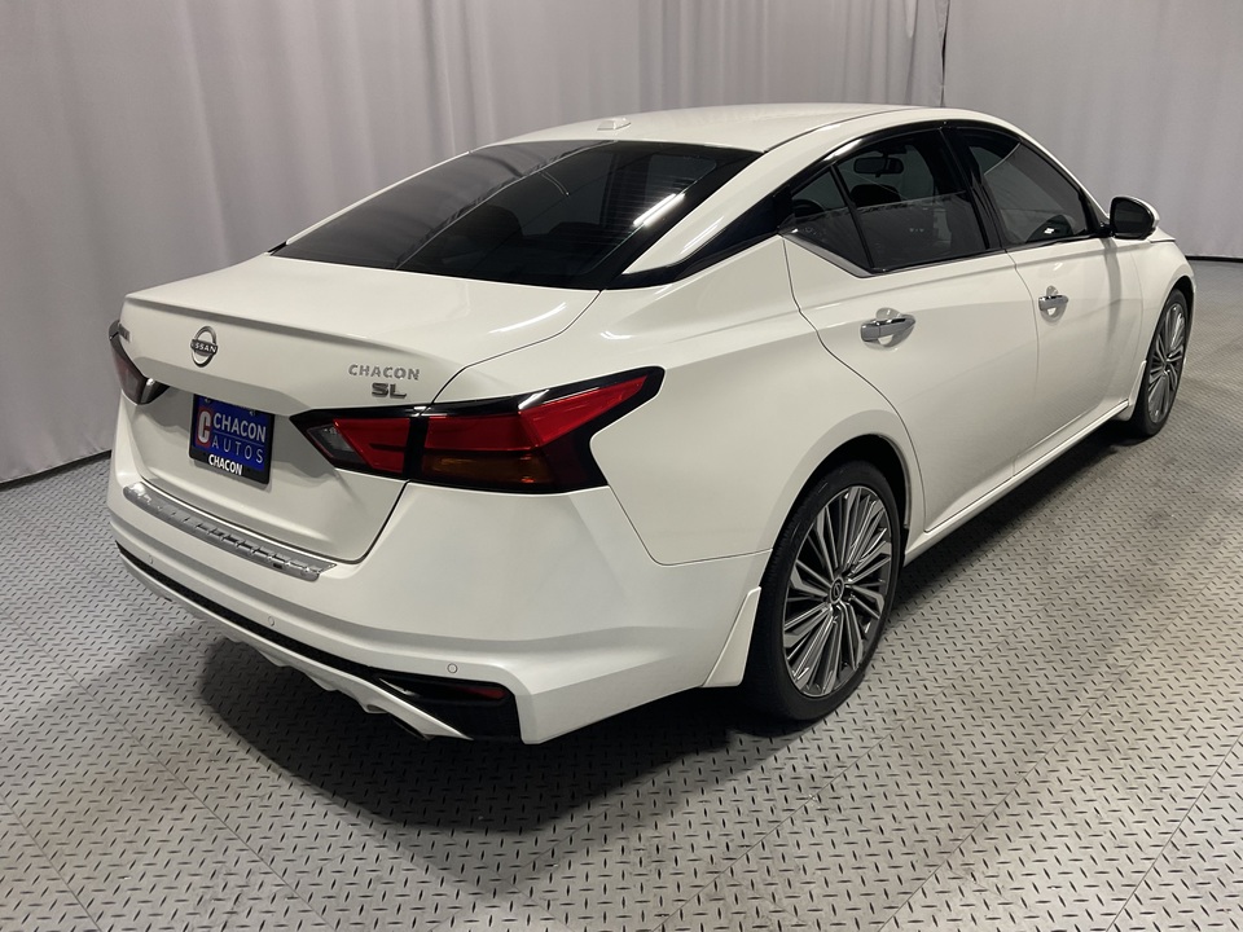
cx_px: 622
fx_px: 1041
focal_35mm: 29
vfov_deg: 48.2
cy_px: 466
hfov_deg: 61.7
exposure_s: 1/120
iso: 64
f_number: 1.8
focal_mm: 3
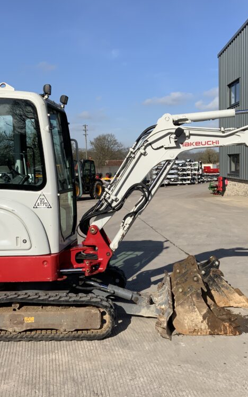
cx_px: 136
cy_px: 198
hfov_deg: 30.5
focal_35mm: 42
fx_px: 454
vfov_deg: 47.2
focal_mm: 3
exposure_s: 1/3125
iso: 20
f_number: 1.8
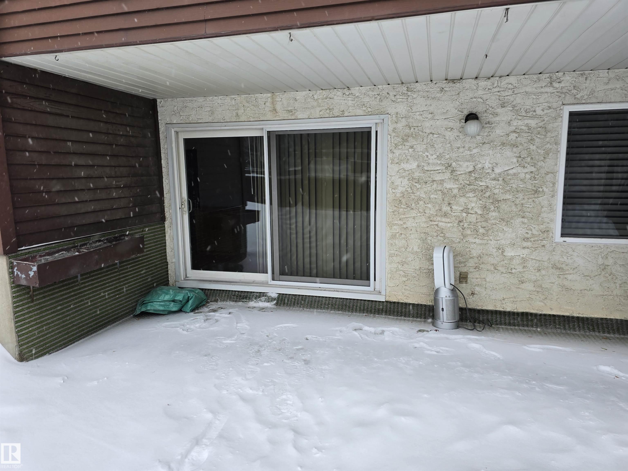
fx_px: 417
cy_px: 236
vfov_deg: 58.9
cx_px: 314
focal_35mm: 23
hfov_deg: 73.9
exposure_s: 1/180
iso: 40
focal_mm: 6.3
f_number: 1.7
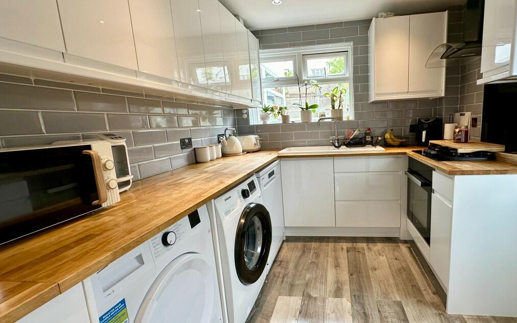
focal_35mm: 15
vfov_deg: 74.8
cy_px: 164
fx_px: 211
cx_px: 257
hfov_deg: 101.5
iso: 100
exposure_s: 1/100
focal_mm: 2.22
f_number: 2.2
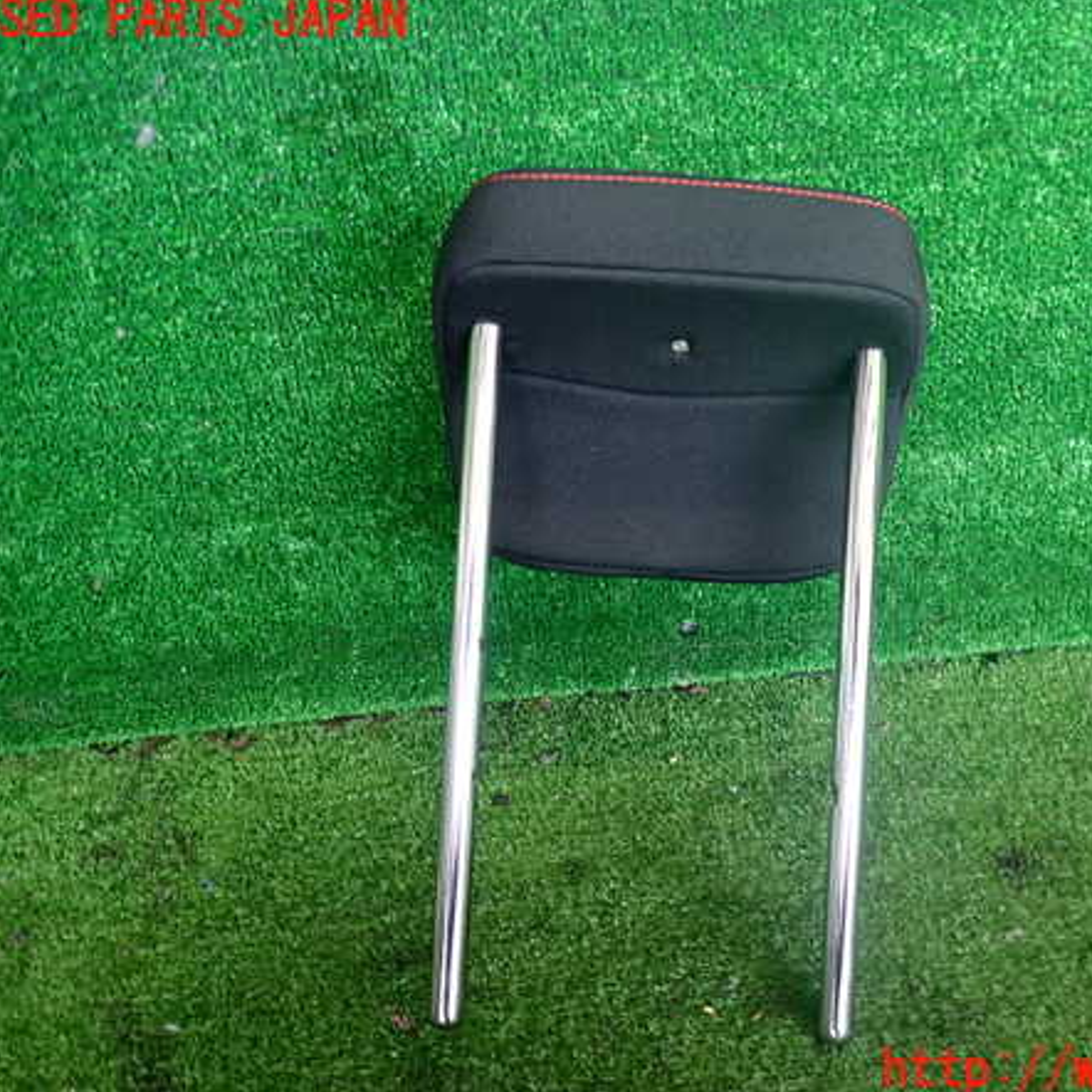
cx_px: 699
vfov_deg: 46.0
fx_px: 1285
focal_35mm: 36
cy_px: 546
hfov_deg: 45.6
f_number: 2.3
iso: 250
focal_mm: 5.4
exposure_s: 1/60
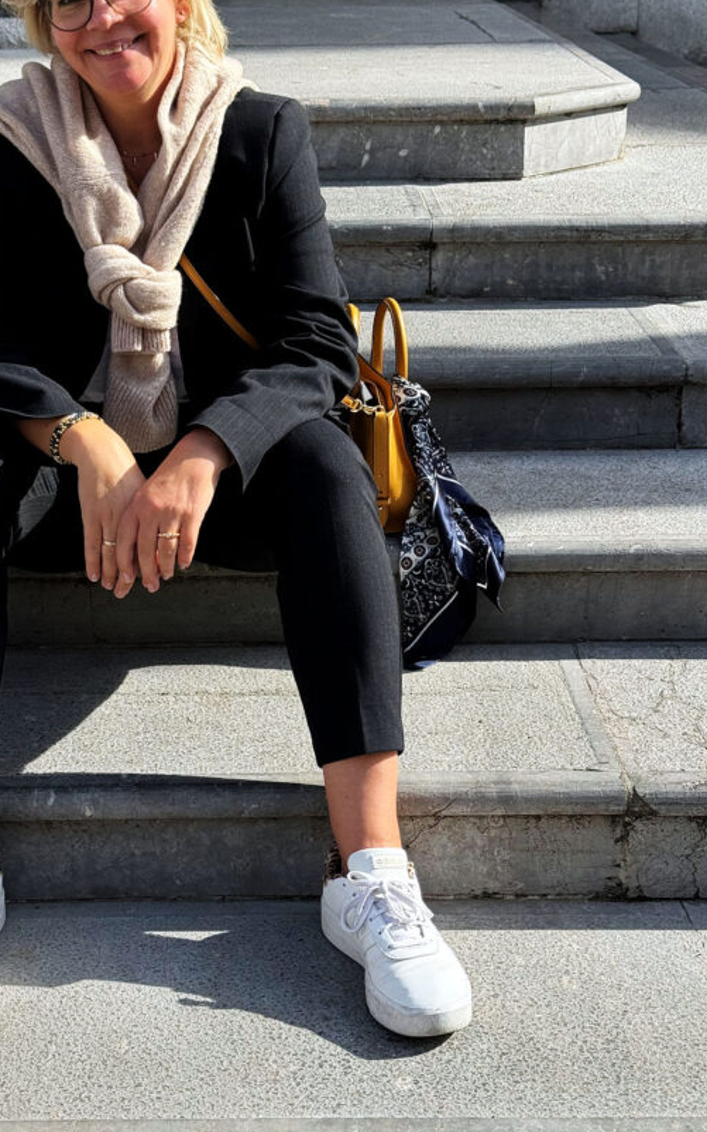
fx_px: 2005
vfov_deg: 31.5
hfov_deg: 19.9
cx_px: 241
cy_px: 477
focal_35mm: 65
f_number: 1.78
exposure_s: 1/2252
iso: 64
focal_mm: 6.76
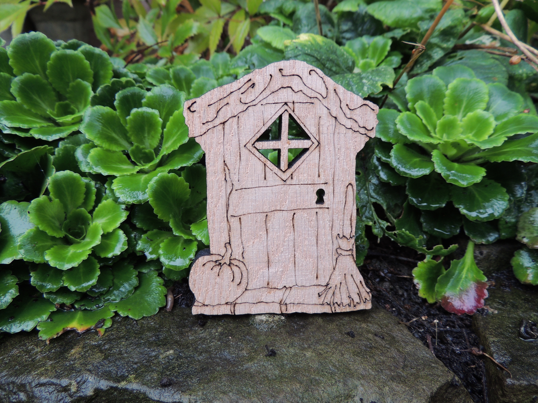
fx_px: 373
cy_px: 202
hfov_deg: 71.6
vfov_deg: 56.8
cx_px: 269
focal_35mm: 24
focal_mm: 4.3
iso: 125
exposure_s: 1/30
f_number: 3
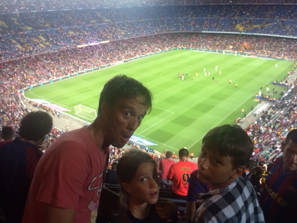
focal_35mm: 30
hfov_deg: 60.0
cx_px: 148
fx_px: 257
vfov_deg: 46.8
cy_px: 112
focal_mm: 4.12
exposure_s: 1/30
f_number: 2.2
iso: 125
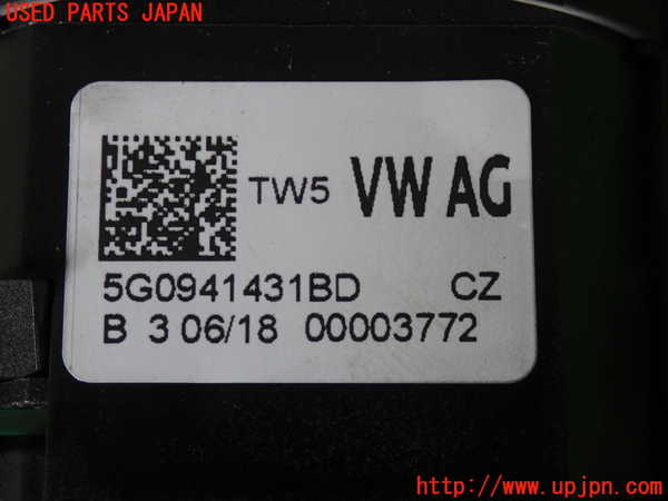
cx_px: 334
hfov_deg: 23.8
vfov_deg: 18.0
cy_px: 250
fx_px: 1582
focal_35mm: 82
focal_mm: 14.62
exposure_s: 1/80
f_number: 4.3
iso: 200
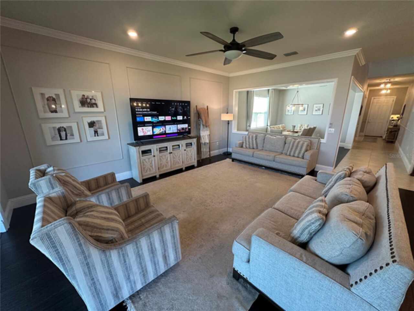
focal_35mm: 14
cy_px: 156
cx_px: 207
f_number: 2.2
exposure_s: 1/120
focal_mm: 2.22
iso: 200
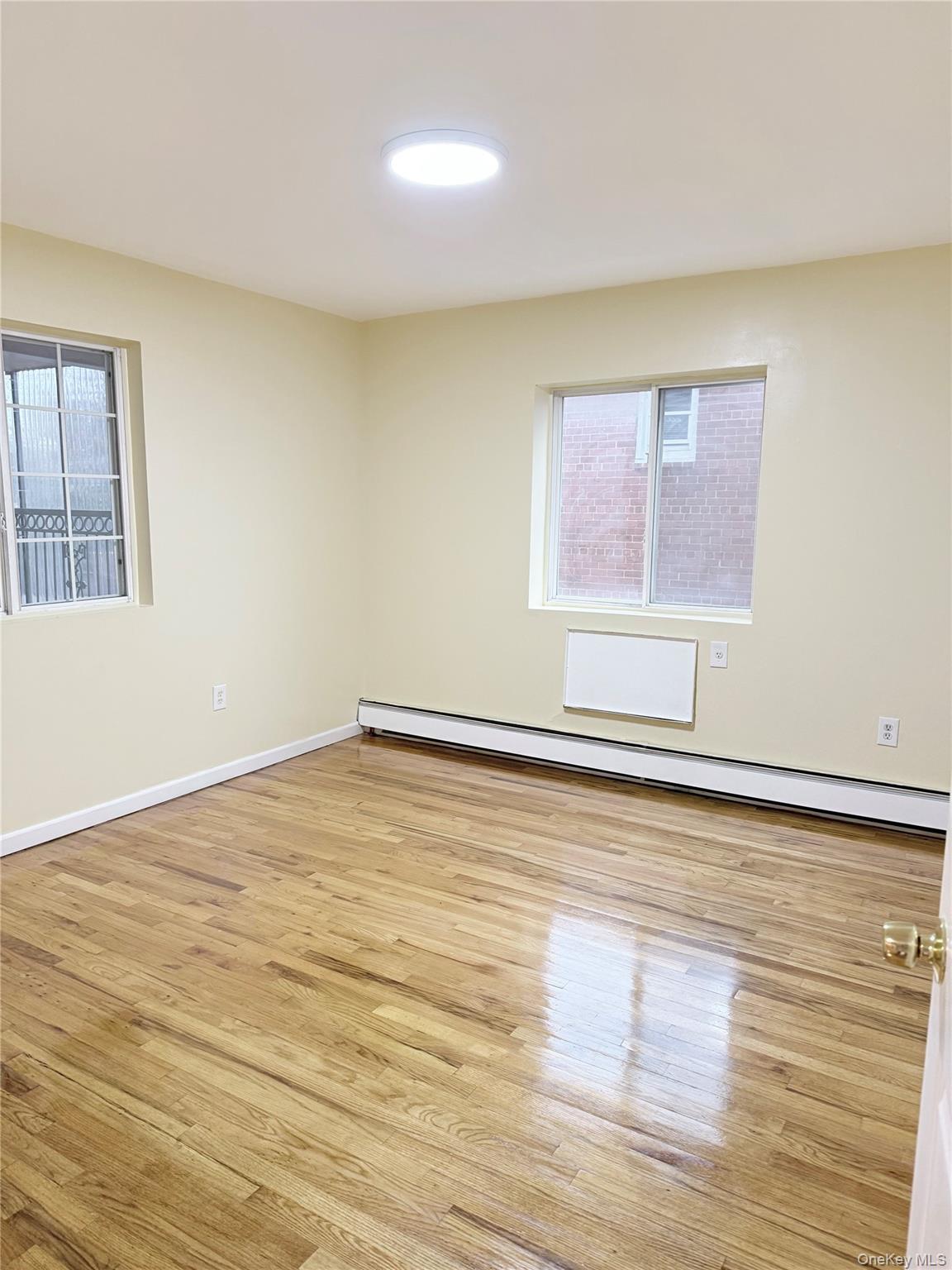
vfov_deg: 71.6
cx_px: 476
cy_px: 635
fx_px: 880
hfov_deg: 56.8
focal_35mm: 24
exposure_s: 1/60
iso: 200
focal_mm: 6.76
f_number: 1.78
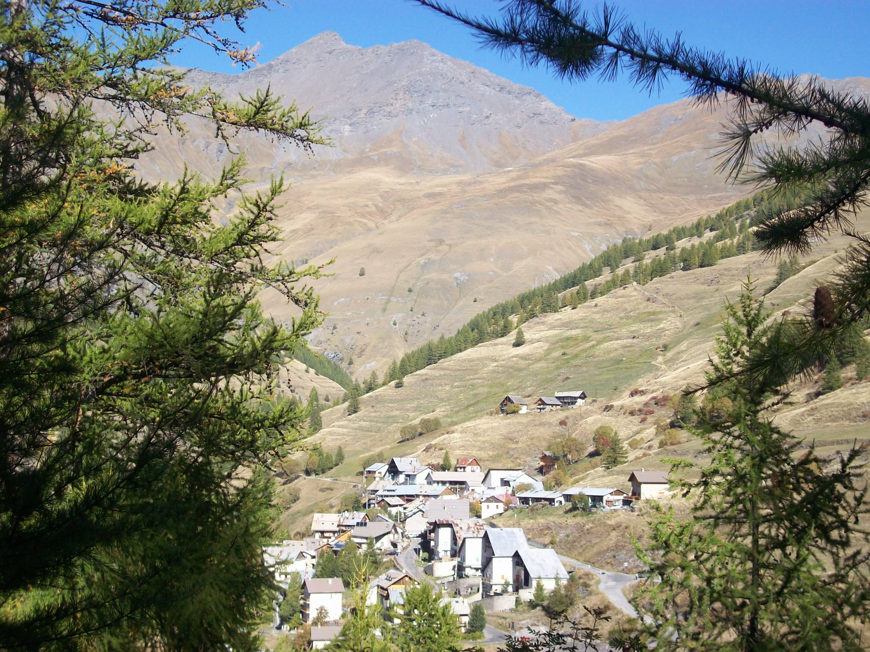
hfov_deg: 30.3
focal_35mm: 64
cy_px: 326
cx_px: 435
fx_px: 1609
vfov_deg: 22.9
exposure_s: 1/587
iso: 80
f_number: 3.8
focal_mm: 10.7
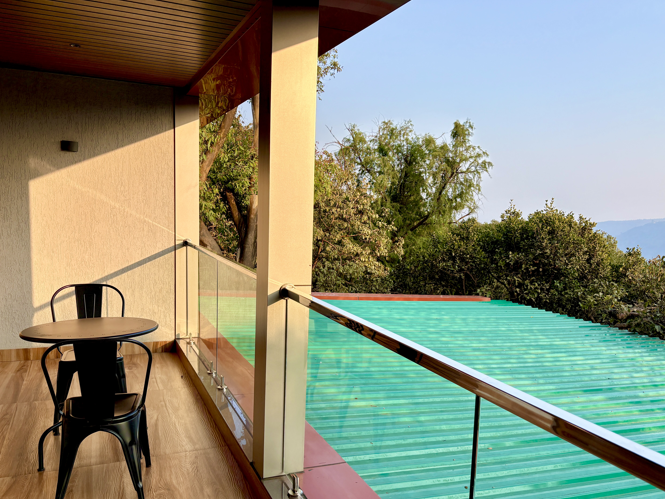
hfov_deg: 59.8
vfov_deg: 46.7
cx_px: 374
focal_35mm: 30
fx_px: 576
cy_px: 284
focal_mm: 5.96
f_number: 1.6
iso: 50
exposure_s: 1/973
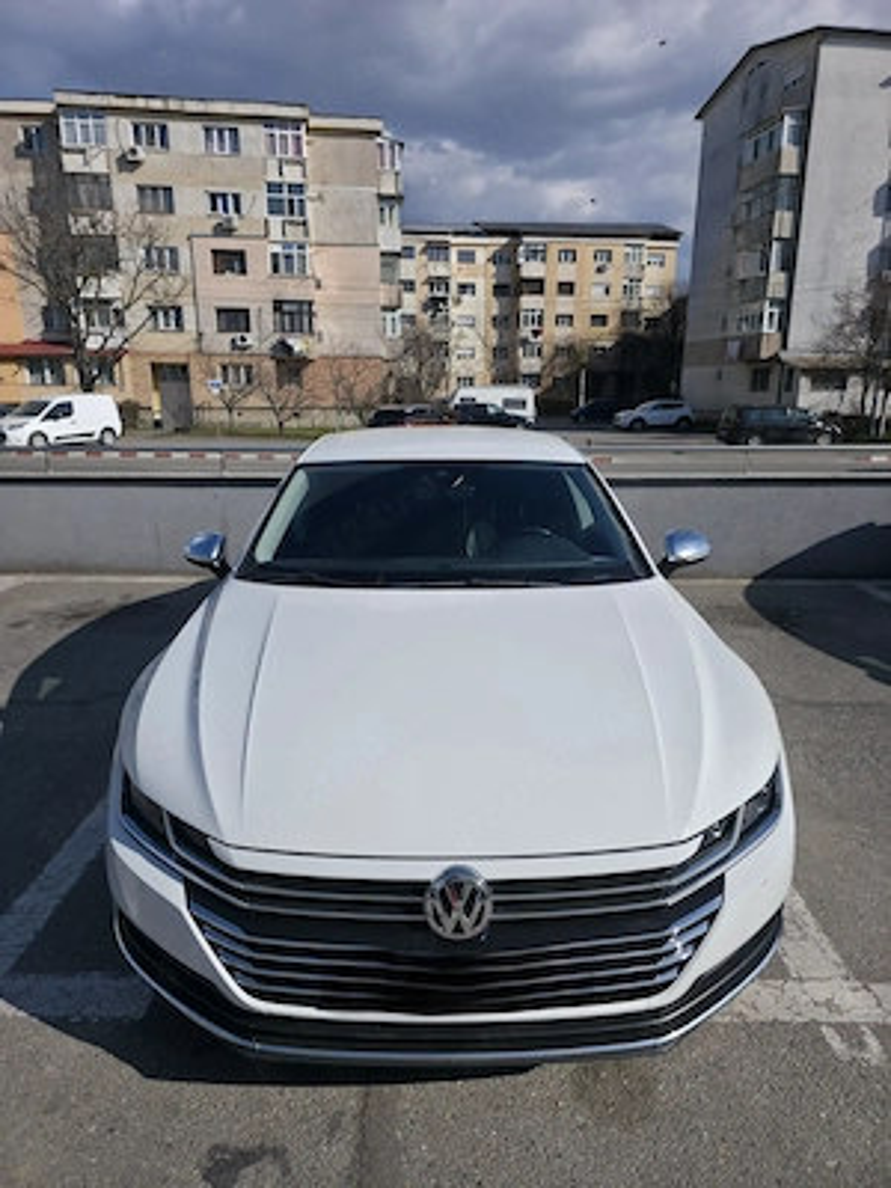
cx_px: 446
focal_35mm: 23
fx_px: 789
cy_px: 594
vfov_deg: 73.9
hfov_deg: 58.9
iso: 32
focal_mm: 6.3
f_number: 1.7
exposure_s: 1/5000
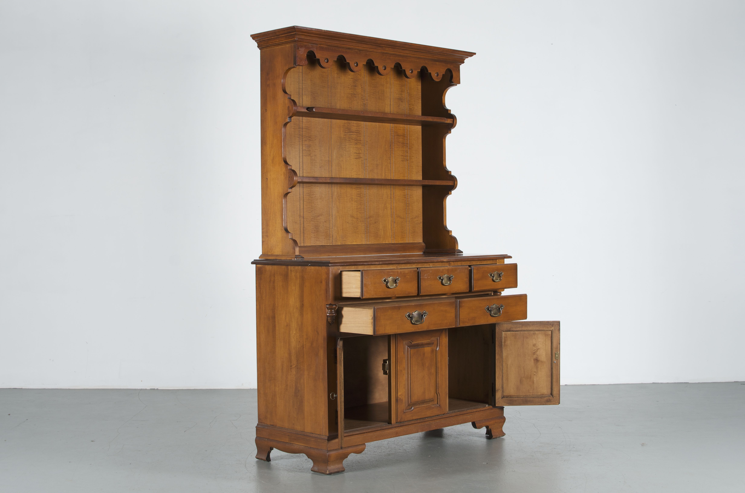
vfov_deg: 25.6
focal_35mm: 52
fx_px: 1084
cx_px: 372
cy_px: 246
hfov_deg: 37.9
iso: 100
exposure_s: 1/125
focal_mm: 35
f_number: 6.3
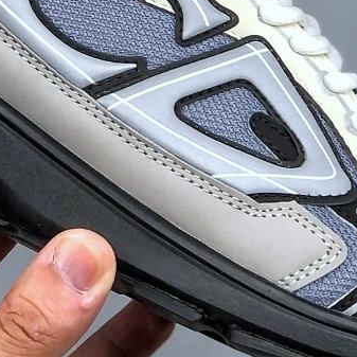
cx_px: 91
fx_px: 2509
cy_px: 10
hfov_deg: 8.1
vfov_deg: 8.1
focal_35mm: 215
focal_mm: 6.6
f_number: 2.8
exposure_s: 1/50
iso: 25
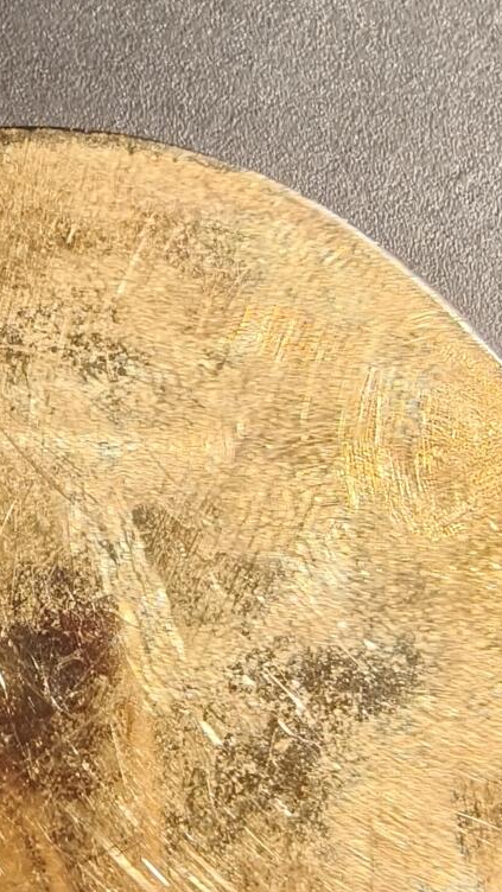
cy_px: 898
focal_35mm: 60
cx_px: 55
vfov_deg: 32.1
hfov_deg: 19.7
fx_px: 1420
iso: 160
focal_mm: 2.32
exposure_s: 1/50
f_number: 2
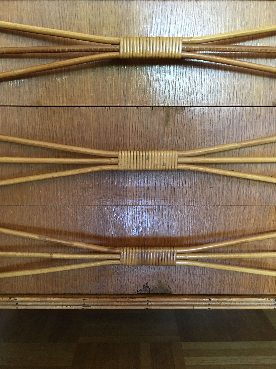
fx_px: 308
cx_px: 138
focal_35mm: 29
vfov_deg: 61.7
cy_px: 184
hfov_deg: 48.2
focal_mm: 4.15
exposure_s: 1/8
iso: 125
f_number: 2.2
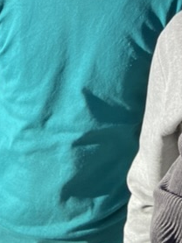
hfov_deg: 16.7
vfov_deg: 18.9
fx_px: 595
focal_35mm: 85
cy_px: -167
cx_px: 216
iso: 25
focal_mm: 2.71
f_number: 2.2
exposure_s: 1/844
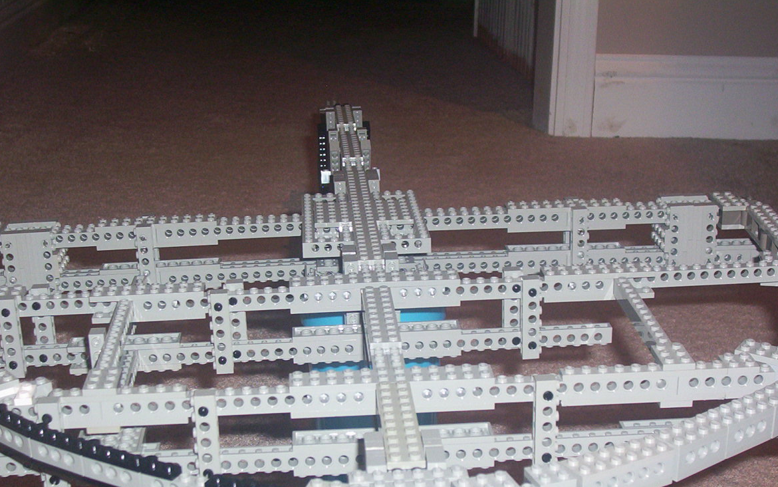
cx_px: 389
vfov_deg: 18.3
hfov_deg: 29.0
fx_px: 1506
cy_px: 296
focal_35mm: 71
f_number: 3.26
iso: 140
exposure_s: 1/80.5
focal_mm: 8.74
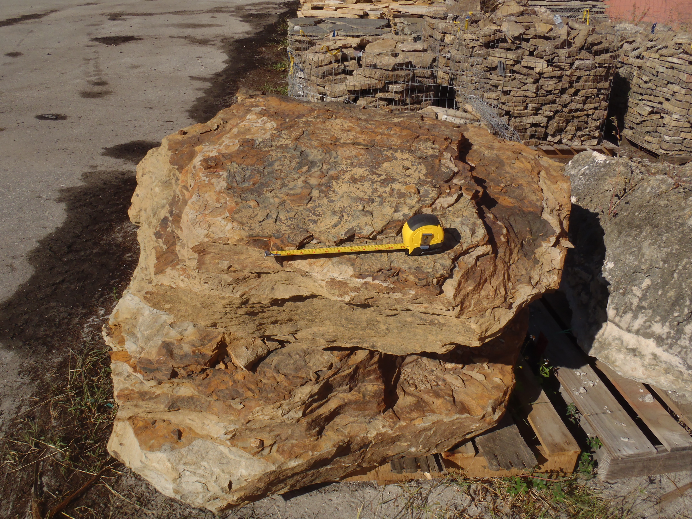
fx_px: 560
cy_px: 260
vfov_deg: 49.7
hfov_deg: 63.4
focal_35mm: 28
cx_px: 346
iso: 80
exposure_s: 1/1250
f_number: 3.9
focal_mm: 5
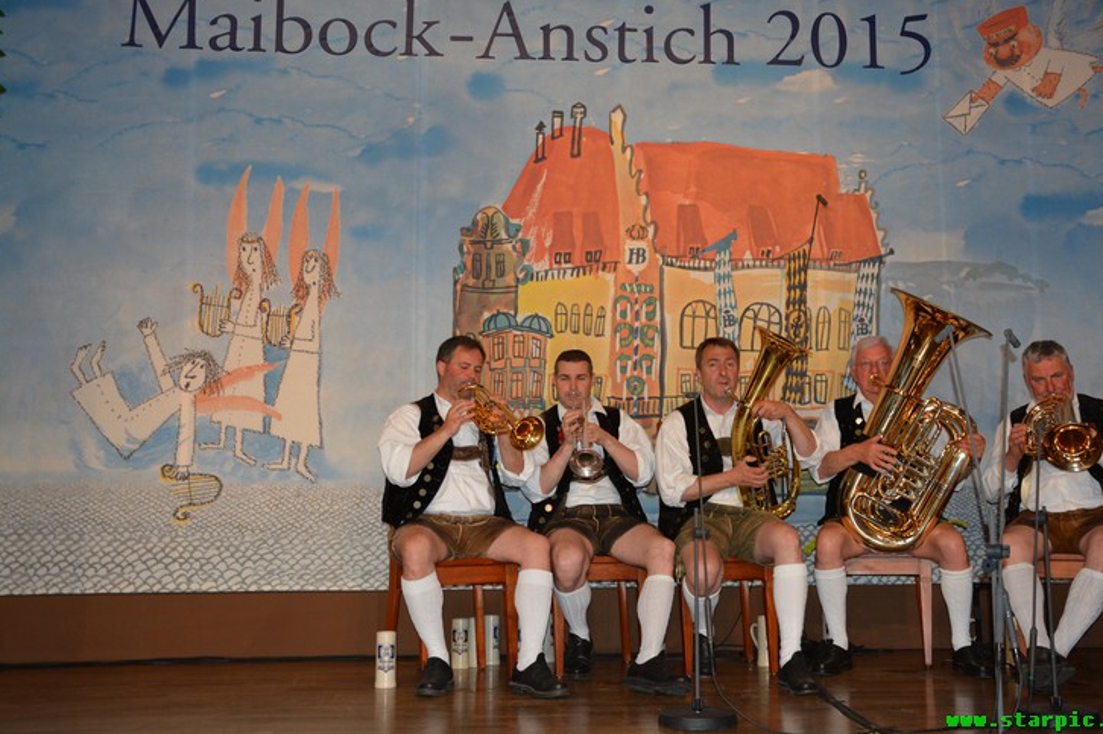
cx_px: 597
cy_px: 334
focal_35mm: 43
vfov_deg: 31.1
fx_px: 1317
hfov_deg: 45.4
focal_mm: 26
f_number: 4
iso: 450
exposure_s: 1/60
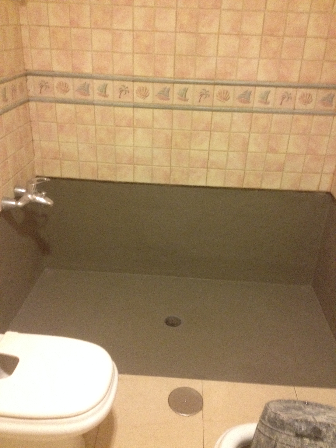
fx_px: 453
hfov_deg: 40.7
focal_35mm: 35
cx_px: 168
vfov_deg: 52.6
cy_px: 224
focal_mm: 4.28
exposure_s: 1/15
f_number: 2.4
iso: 400
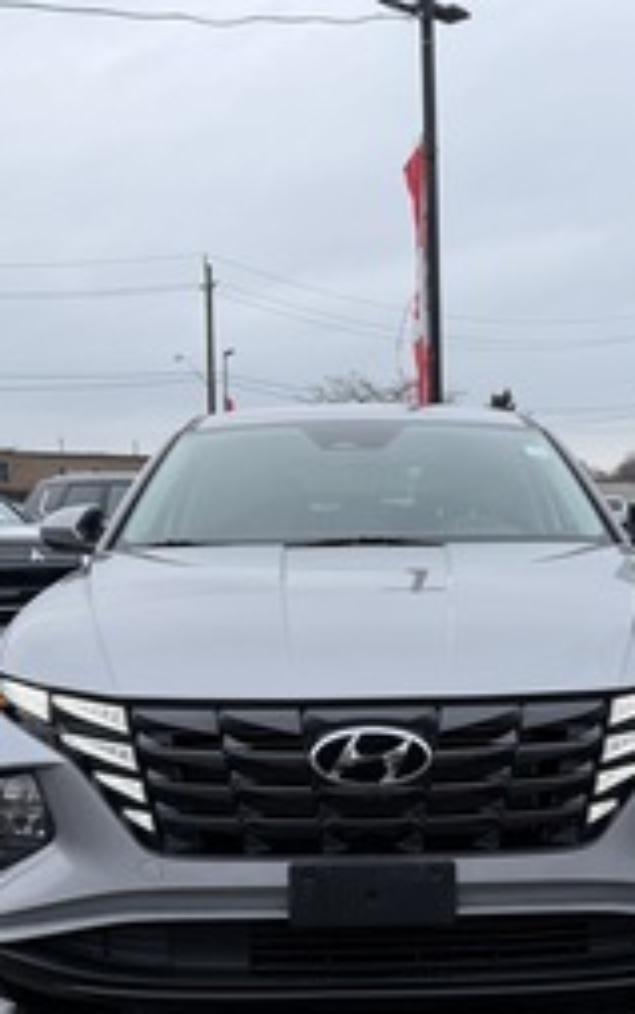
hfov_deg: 30.5
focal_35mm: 42
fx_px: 1162
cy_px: 621
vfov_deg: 46.8
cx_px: 379
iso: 80
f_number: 1.78
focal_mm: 6.76
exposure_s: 1/1091
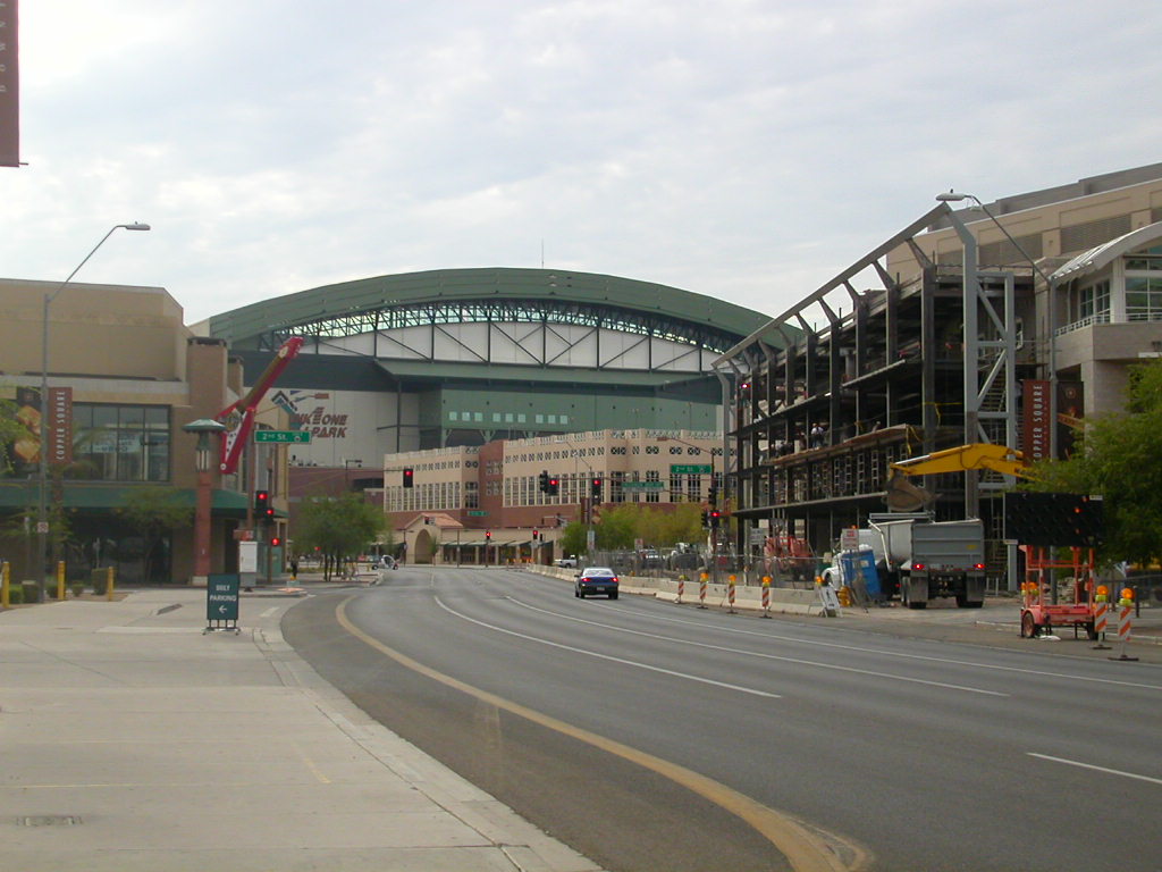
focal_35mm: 58
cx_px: 581
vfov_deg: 25.2
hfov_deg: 33.2
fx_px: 1947
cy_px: 436
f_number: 3.4
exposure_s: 1/898
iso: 100
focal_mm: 8.9
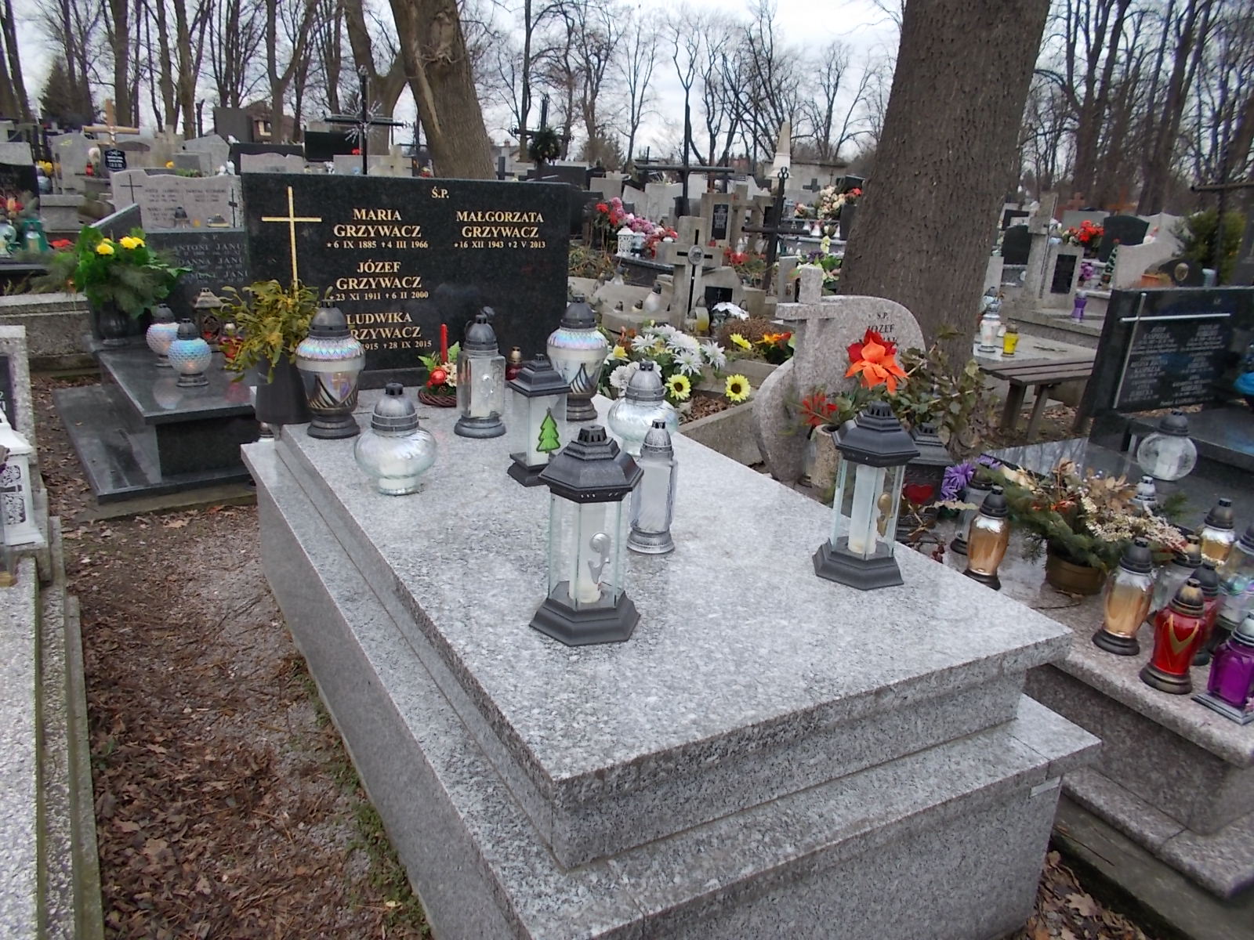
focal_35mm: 26
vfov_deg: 53.1
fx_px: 942
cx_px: 627
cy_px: 470
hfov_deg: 67.3
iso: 80
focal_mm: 4.6
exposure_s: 1/160
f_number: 3.2
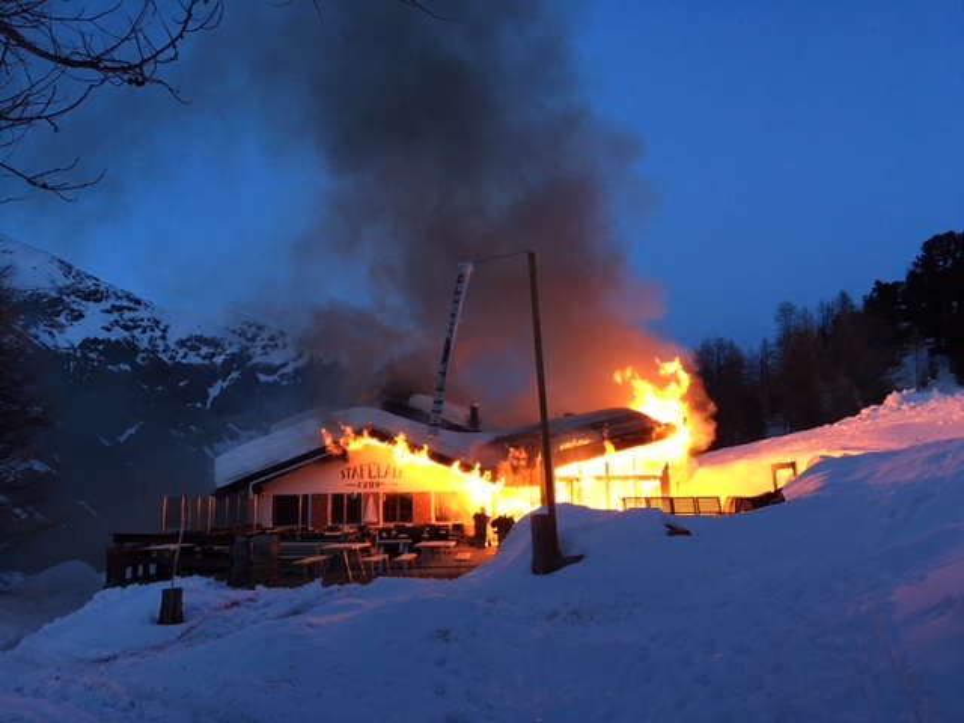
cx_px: 482
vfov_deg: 48.2
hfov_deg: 61.7
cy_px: 362
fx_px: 808
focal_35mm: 29
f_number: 2.2
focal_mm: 4.15
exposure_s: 1/33
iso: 50
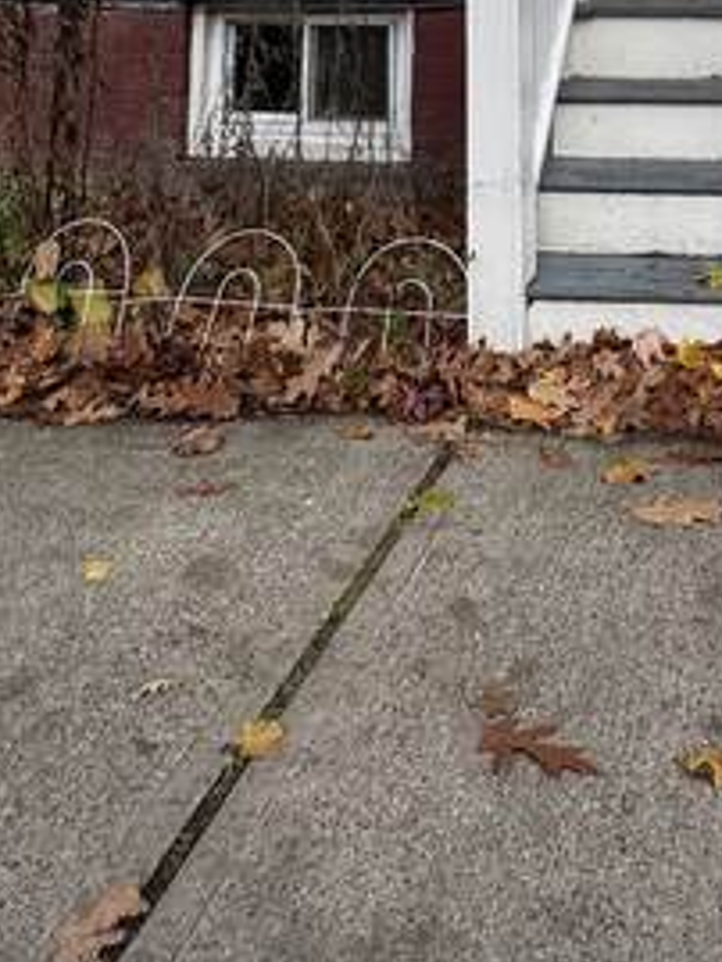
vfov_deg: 28.8
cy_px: -376
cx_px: 683
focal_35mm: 50
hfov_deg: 27.8
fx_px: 1389
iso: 50
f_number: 2.2
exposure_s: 1/641
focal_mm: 2.22
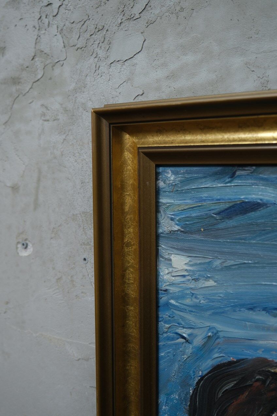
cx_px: 138
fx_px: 450
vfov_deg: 49.6
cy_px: 208
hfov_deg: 34.2
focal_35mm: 39
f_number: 4
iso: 800
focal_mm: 26
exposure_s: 1/40
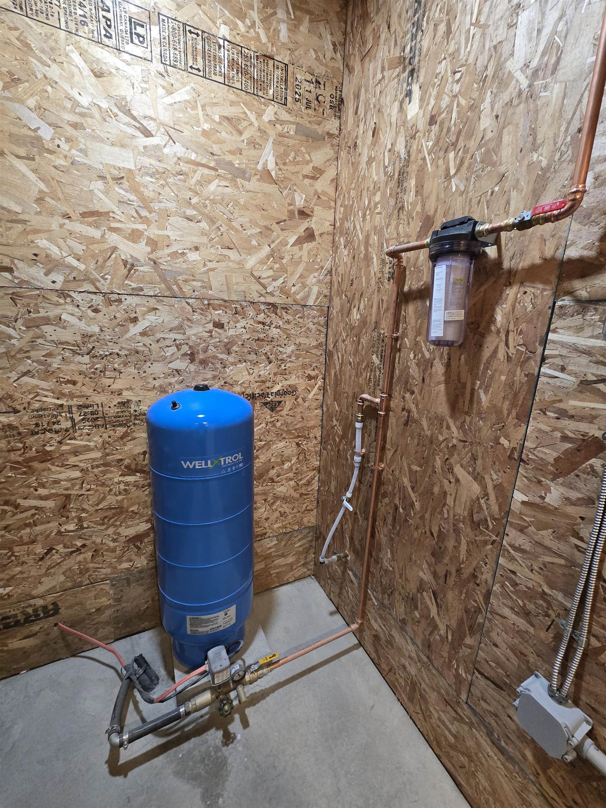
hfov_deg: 89.9
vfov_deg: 106.2
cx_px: 303
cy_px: 404
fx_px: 303
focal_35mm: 13
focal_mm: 2.2
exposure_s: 1/60
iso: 500
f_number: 2.2
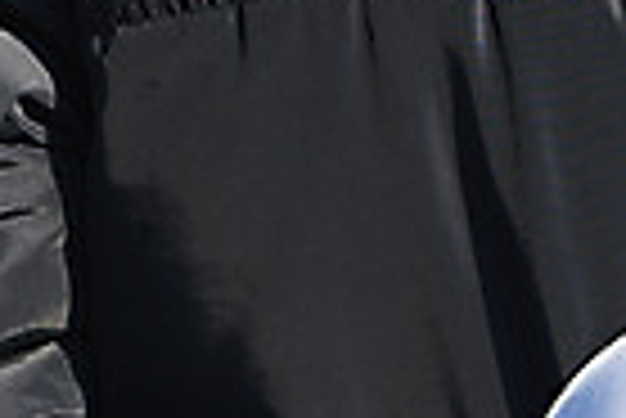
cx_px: 358
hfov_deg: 5.6
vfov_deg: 3.8
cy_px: 652
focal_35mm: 365
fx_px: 6353
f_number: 4.5
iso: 100
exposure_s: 1/400
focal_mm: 85
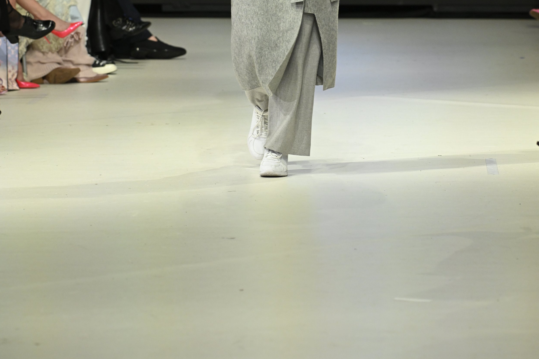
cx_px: 269
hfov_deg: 9.8
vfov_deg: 6.5
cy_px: -19
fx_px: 3159
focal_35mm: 211
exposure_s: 1/320
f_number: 5.6
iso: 2000
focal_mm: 140
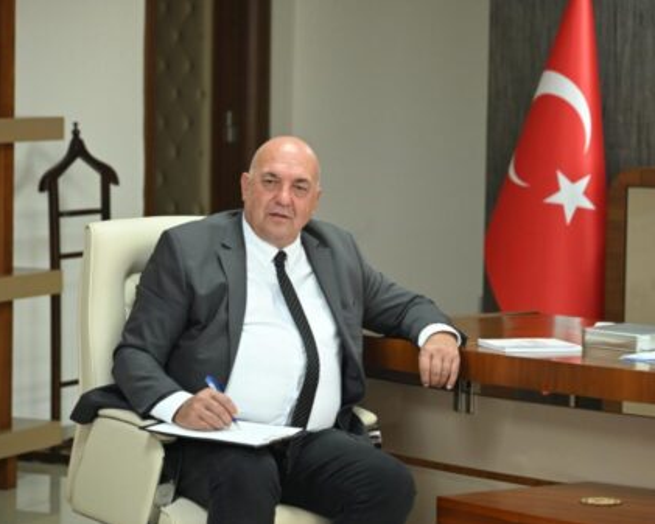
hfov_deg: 14.1
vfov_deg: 11.3
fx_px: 2656
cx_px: 331
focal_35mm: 137
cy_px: 264
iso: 1250
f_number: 4
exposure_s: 1/80
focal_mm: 120
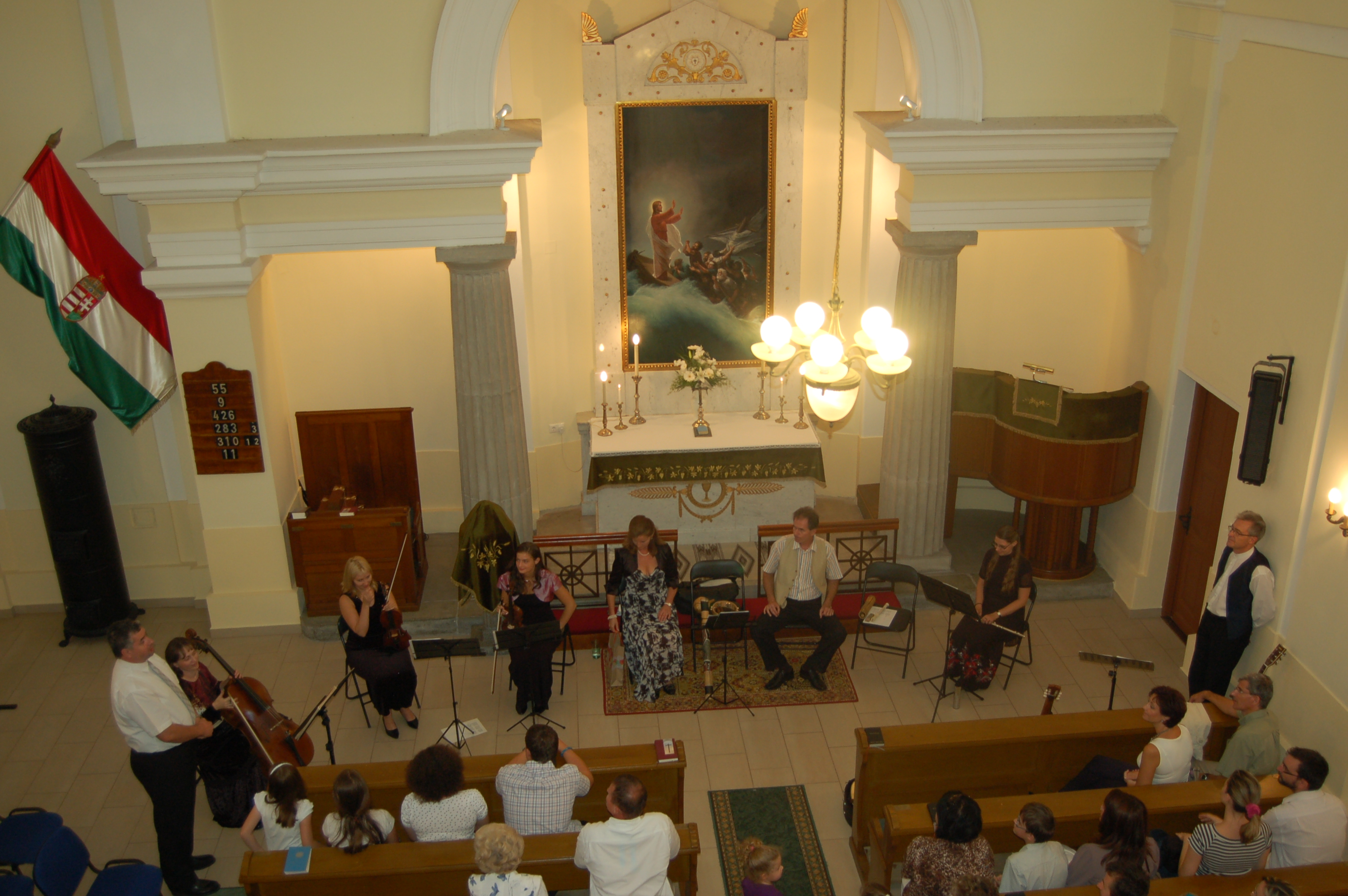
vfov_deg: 39.9
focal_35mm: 33
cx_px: 674
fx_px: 1235
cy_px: 448
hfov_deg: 57.3
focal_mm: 22
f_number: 3.8
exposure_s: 1/60
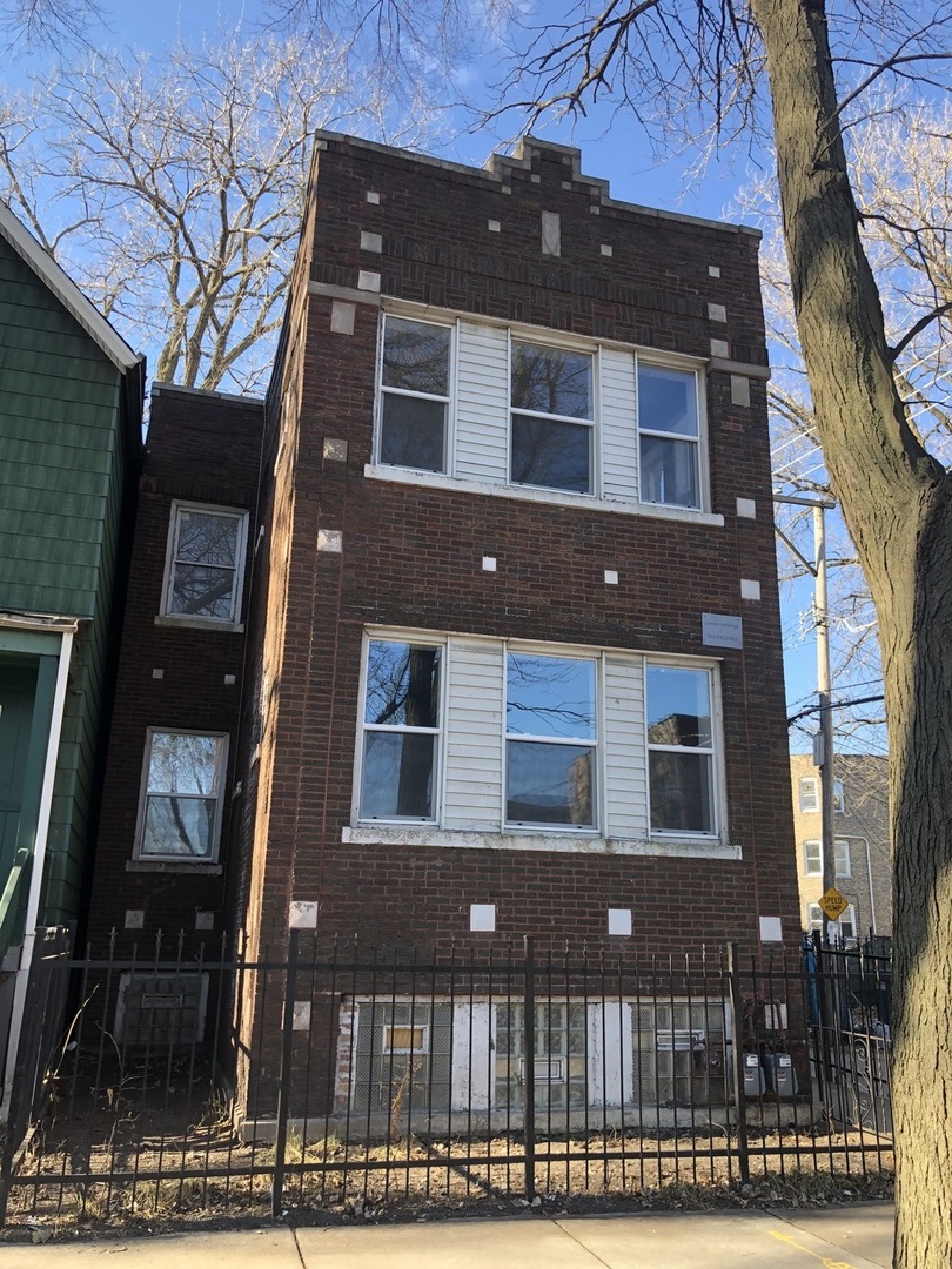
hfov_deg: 49.7
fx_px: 1027
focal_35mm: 28
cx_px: 476
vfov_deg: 63.4
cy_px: 634
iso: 20
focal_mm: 3.99
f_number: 1.8
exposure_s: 1/209
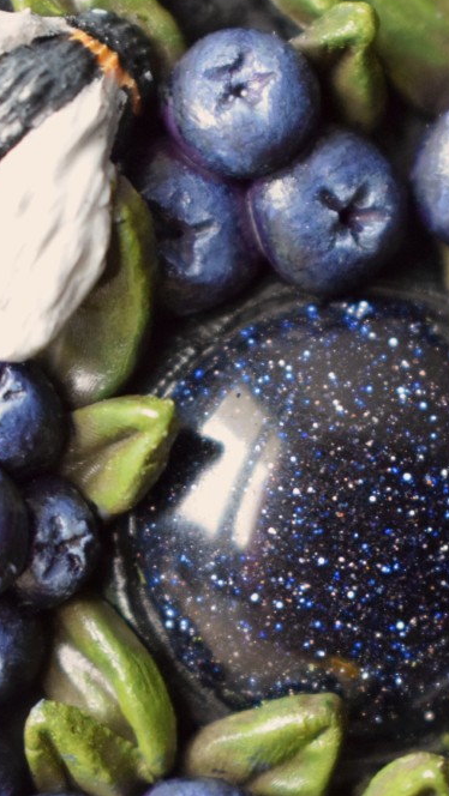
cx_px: 387
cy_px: 615
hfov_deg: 8.1
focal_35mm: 150
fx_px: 3170
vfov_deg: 14.3
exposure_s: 1/60
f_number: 5.6
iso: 4500
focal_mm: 55
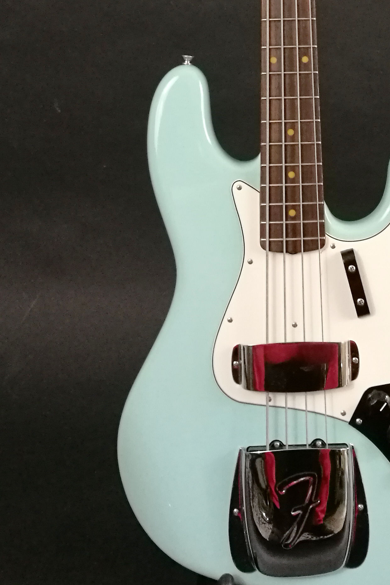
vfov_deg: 31.3
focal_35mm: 60
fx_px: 975
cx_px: 312
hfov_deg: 22.3
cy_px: 22
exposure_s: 1/25
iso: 400
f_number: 2.2
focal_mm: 4.5
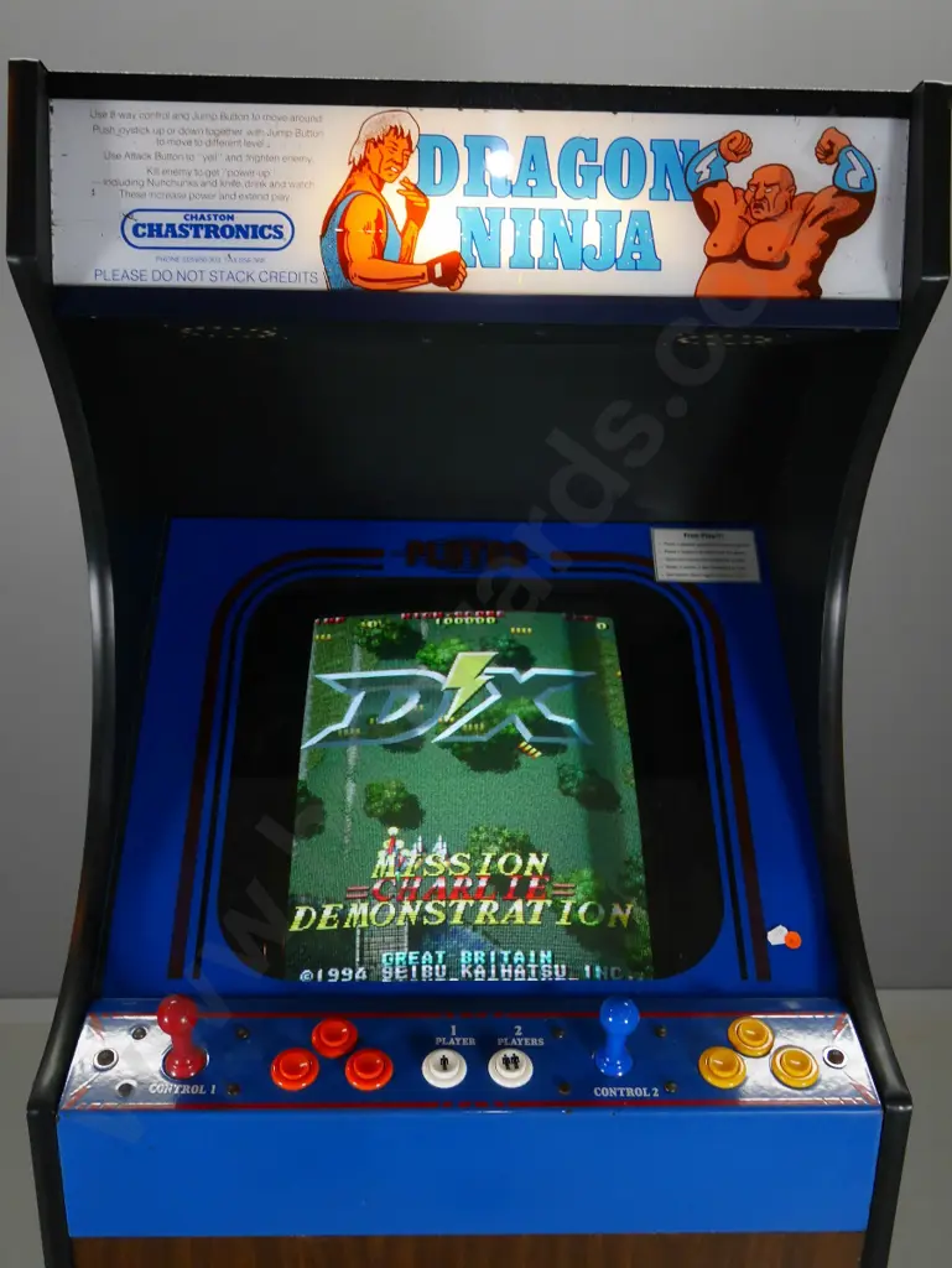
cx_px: 476
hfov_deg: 41.8
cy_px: 634
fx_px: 1246
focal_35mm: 34
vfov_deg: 53.9
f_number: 4
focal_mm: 17
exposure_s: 1/60
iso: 640
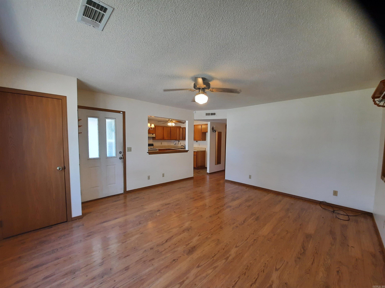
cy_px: 144
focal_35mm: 13
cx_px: 192
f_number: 2.2
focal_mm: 1.74
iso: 100
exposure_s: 1/40
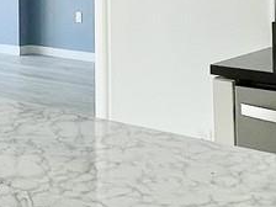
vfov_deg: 14.9
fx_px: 742
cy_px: -95
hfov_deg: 18.8
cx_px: -124
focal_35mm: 93
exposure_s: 1/101
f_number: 1.8
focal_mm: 1.57
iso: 32
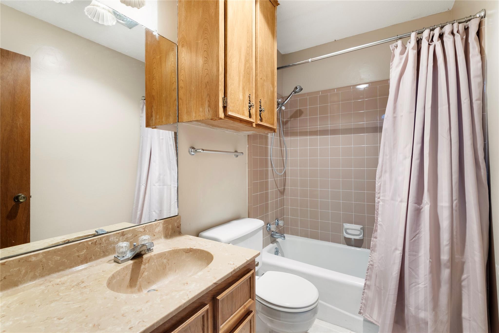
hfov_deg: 93.3
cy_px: 166
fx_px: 236
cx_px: 250
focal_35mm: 17
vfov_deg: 70.5
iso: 400
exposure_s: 1/2
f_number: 8
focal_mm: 17
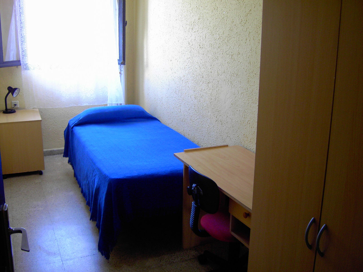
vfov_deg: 40.7
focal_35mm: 35
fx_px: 367
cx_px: 182
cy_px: 136
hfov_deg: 52.6
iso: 200
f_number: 2.8
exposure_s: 1/25
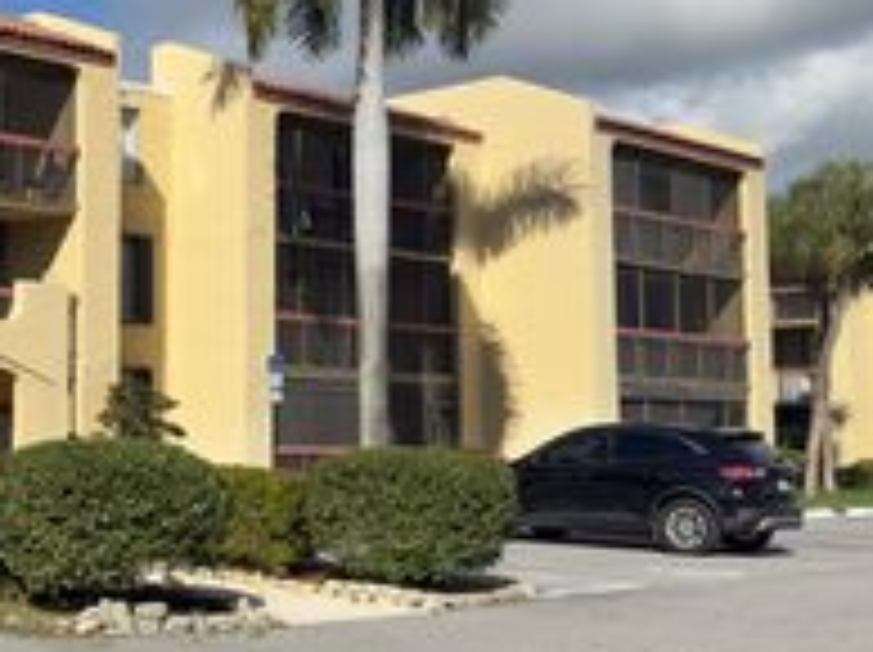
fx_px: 1562
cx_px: 4
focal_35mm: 62
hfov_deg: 29.2
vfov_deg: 23.6
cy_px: 299
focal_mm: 6.76
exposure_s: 1/6897
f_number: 1.78
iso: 64
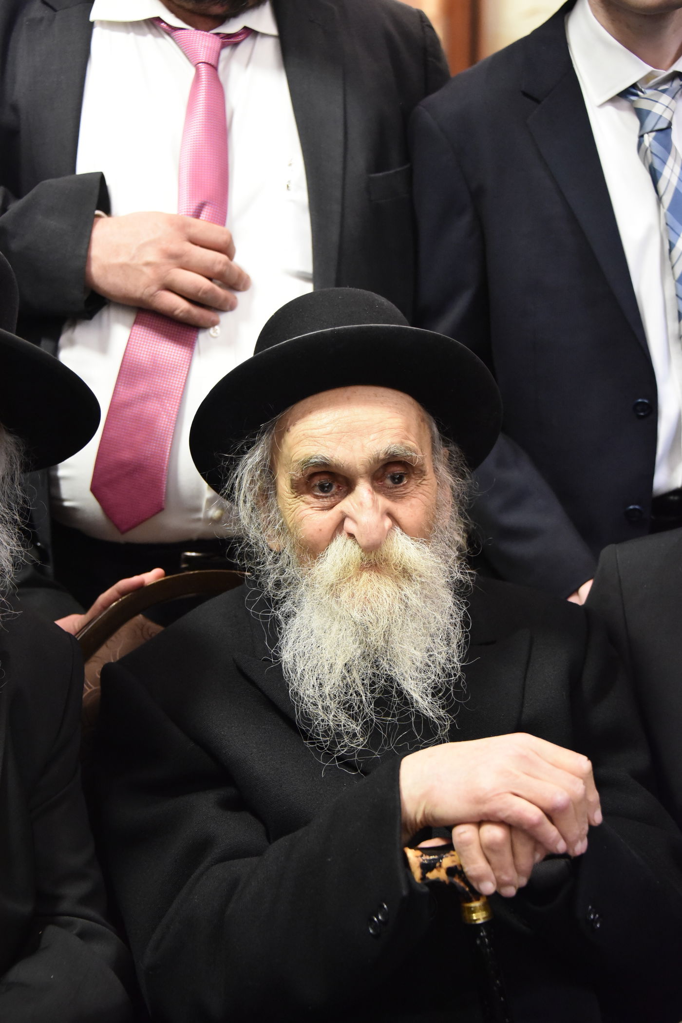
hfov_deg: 19.5
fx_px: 1989
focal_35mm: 70
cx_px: 341
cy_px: 512
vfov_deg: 28.8
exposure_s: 1/40
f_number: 5
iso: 6400
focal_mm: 70
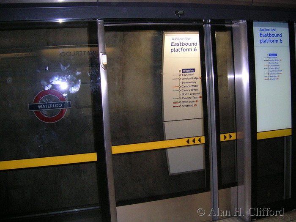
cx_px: 148
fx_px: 299
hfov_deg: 52.6
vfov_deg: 40.7
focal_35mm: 35
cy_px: 111
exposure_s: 1/60
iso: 200
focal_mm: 5.4
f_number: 2.8
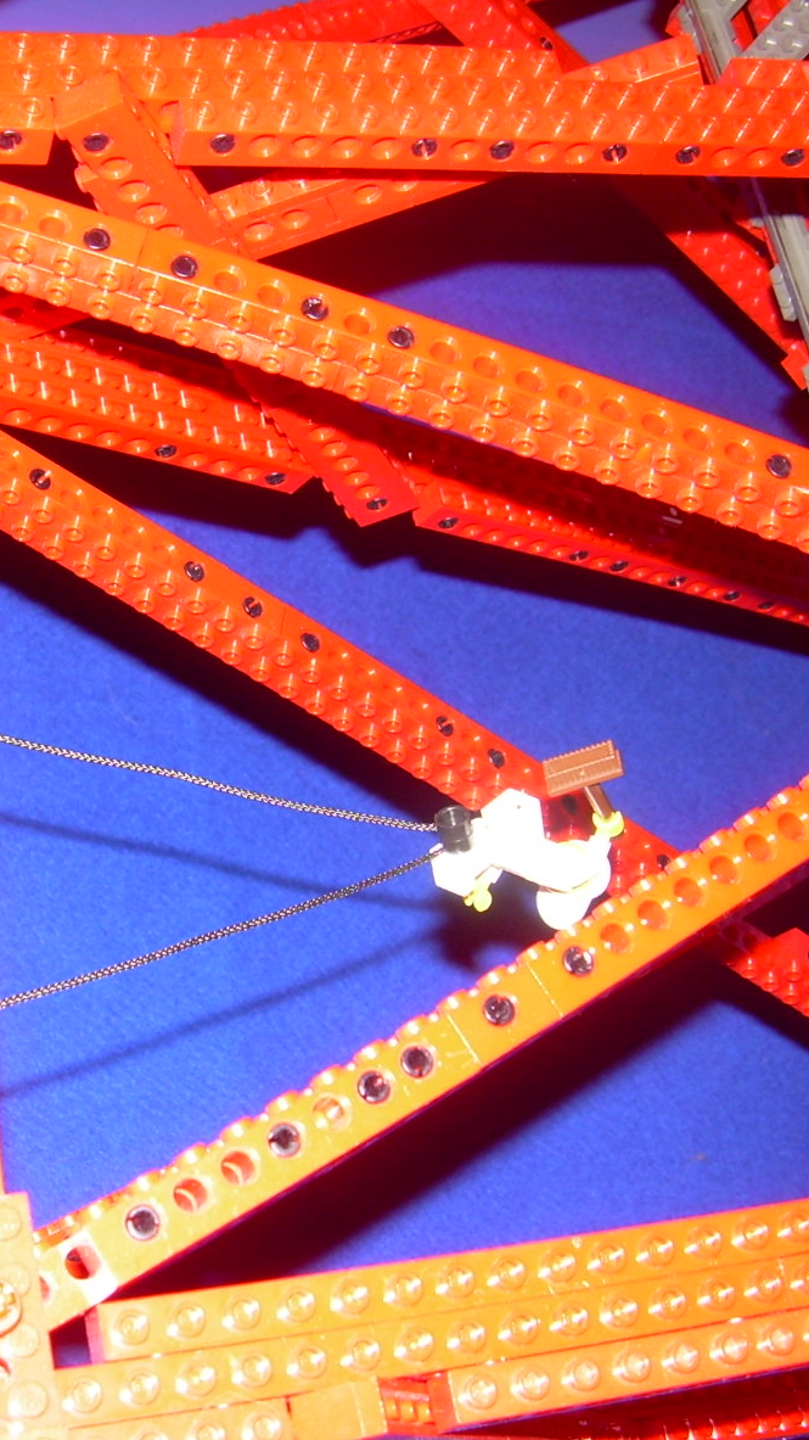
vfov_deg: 37.2
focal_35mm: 56
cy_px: 722
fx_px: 2137
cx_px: 181
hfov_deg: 21.2
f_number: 2.8
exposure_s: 1/60
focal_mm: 6.3
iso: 50
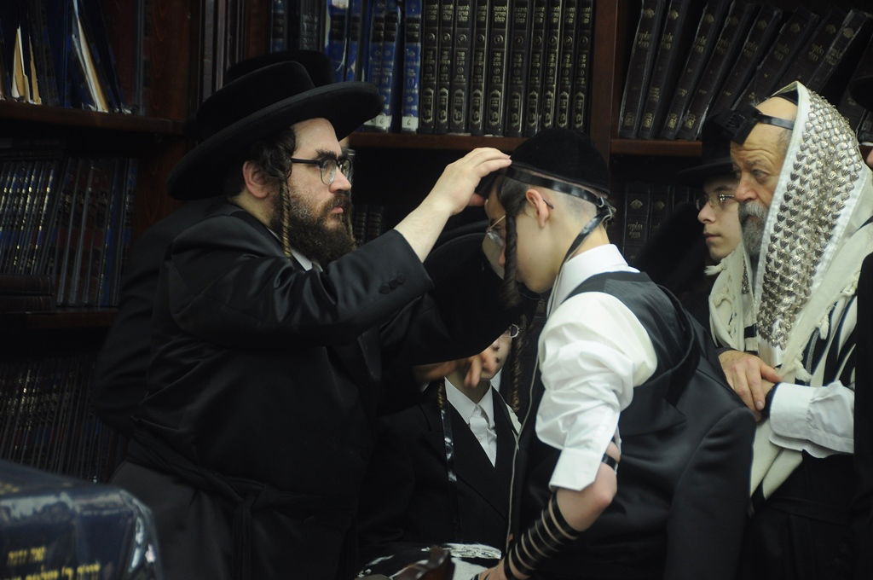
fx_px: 3814
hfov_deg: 13.1
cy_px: 290
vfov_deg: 8.7
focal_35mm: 158
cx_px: 436
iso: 500
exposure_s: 1/40
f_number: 5.3
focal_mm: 105
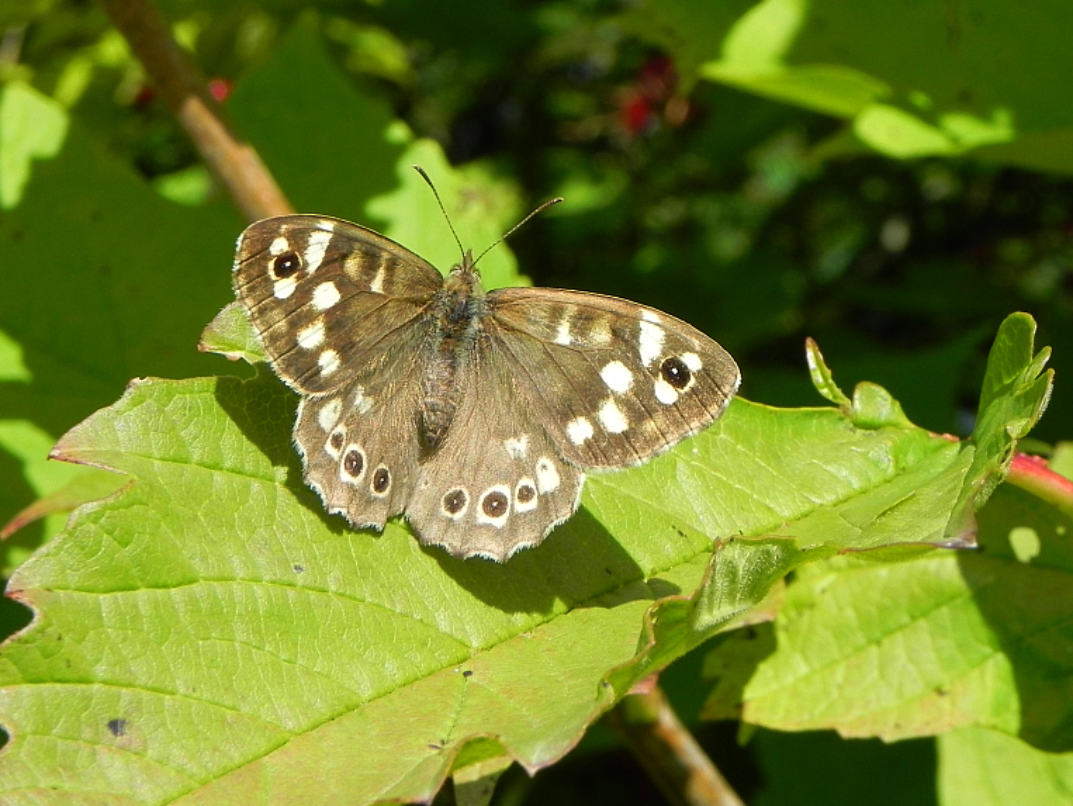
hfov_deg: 17.6
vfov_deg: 13.2
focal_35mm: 112
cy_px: 400
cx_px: 519
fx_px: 3473
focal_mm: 16.9
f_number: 7.1
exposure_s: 1/300
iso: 160
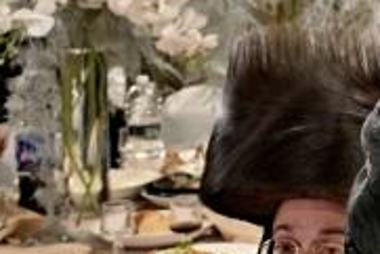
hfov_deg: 11.5
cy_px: -9
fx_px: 1437
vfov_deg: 10.0
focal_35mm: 136
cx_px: 995
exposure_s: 1/160
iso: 800
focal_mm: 24
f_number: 4
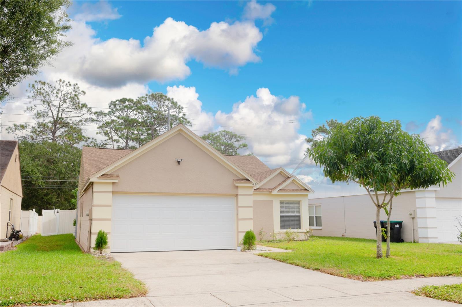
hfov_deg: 58.8
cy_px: 154
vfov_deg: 41.0
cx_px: 231
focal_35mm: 32
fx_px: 410
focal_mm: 32
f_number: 16
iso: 100
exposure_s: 1/60
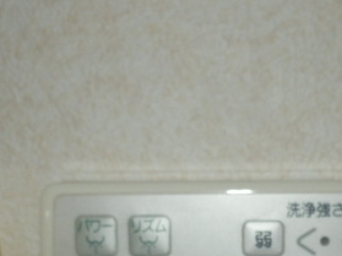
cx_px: 235
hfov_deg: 34.5
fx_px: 543
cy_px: 272
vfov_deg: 24.9
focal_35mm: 55
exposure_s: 1/30
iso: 320
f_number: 7.9
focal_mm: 4.2
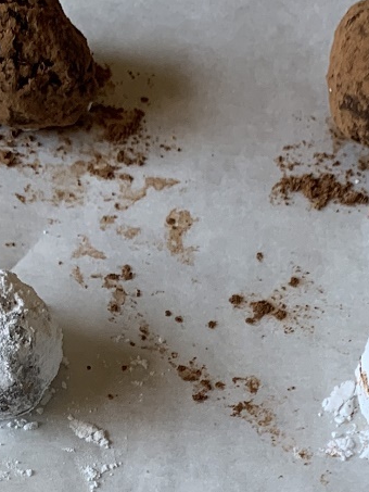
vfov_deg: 16.5
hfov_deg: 13.5
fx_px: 1520
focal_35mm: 107
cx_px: 422
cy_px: 766
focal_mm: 4.25
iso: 64
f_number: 1.8
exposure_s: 1/121
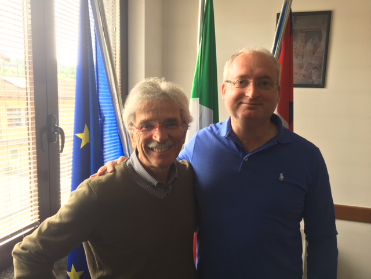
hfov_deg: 61.7
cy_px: 140
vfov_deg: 48.2
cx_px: 186
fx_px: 311
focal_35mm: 29
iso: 32
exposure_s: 1/50
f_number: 2.2
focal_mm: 4.15
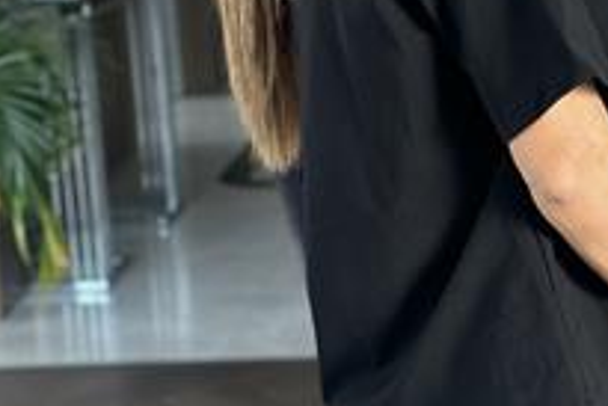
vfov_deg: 11.1
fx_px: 2079
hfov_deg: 16.6
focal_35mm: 123
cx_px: 460
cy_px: 44
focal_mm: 6.86
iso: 200
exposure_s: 1/60
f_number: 1.78
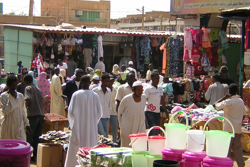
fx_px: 701
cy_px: 93
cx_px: 139
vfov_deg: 13.6
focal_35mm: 101
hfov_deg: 20.2
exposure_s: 1/475
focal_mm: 9.1
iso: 100
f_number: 3.6
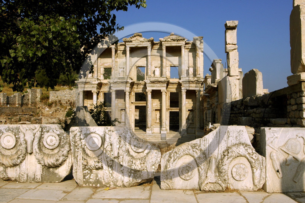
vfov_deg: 39.9
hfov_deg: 57.3
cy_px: 102
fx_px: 279
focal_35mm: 33
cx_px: 152
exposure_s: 1/125
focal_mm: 22
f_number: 18
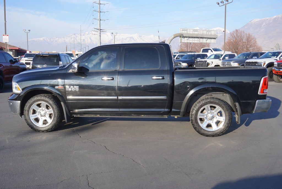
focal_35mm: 36
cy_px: 94
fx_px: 282
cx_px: 141
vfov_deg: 36.9
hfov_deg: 53.1
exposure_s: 1/320
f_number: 4.5
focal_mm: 24
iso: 100
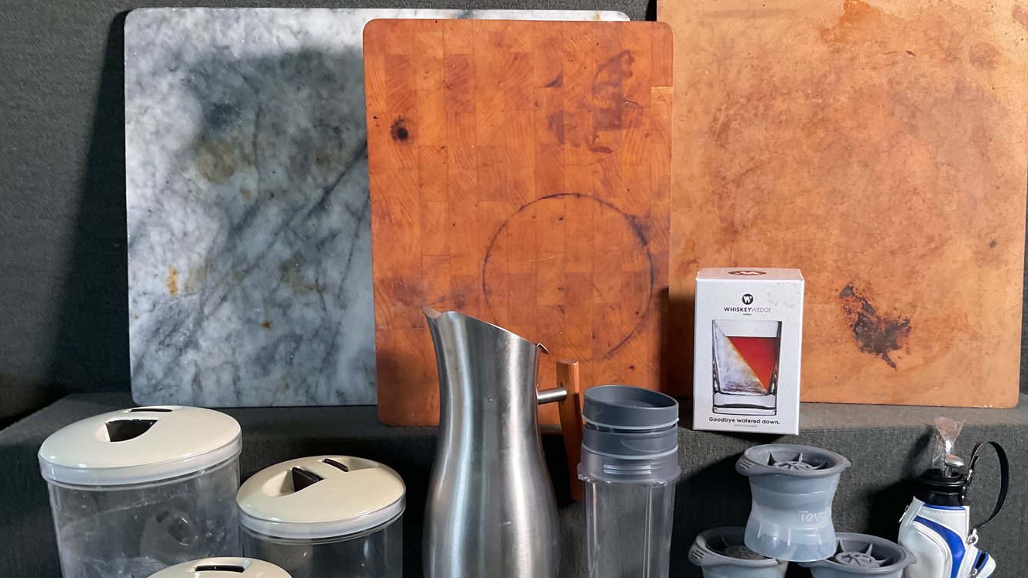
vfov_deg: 32.7
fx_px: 981
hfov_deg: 55.2
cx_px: 565
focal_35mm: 36
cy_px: 356
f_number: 1.8
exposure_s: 1/60
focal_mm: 3
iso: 100
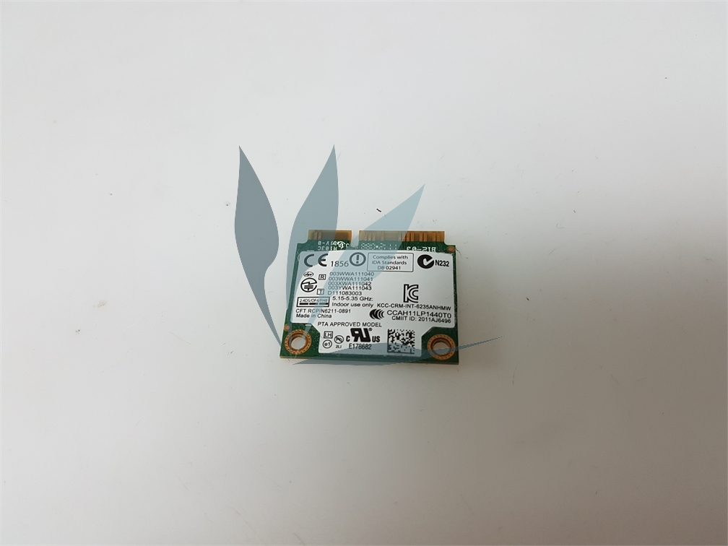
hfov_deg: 67.3
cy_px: 273
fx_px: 547
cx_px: 364
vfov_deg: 53.1
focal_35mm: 26
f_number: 1.7
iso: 64
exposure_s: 1/100
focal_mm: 4.2
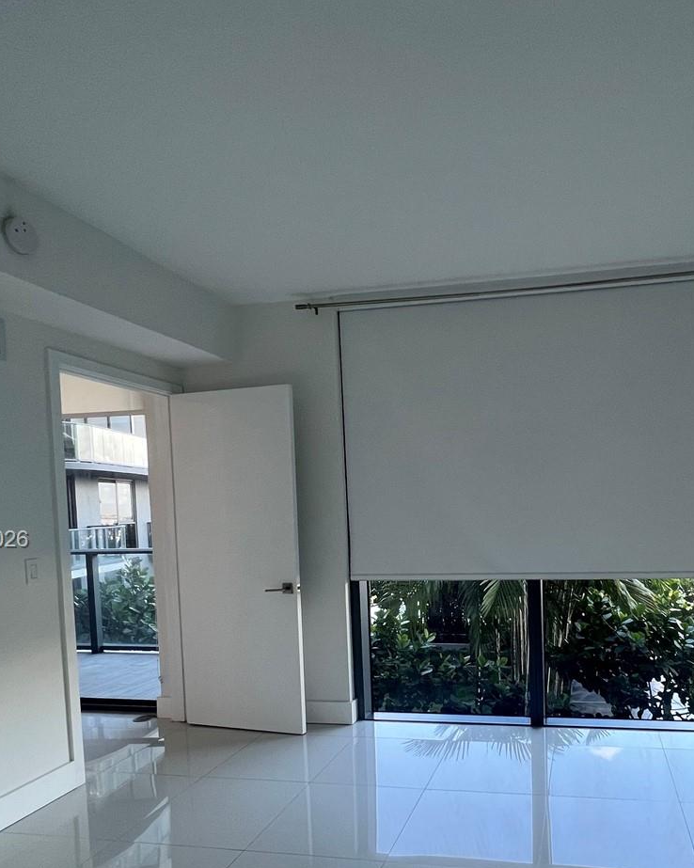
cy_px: 541
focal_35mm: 22
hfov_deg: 60.8
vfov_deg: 73.8
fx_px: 565
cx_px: 488
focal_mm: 1.57
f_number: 1.8
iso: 160
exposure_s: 1/101
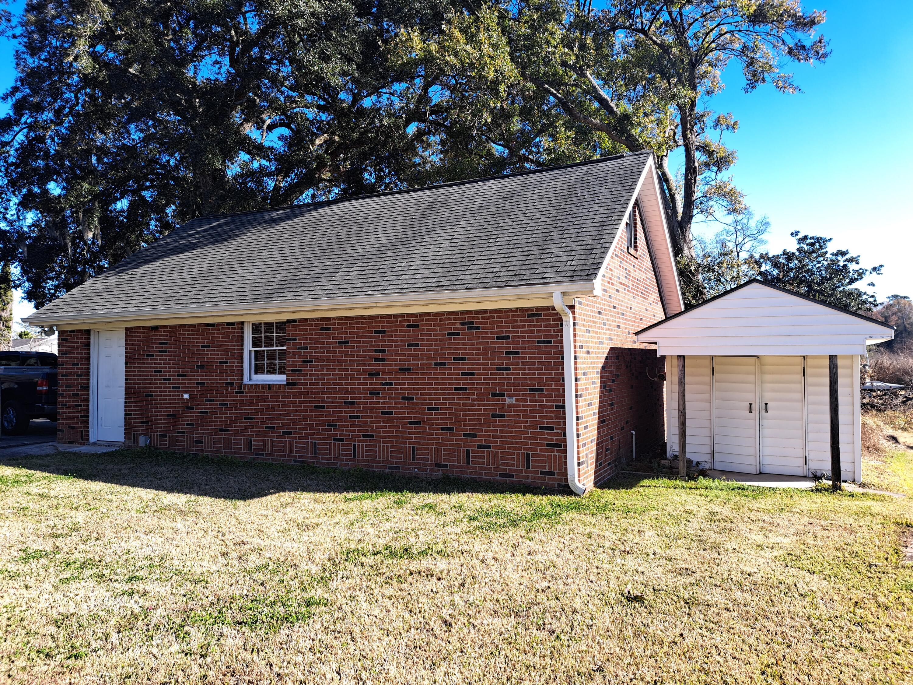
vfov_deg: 56.8
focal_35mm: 24
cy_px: 342
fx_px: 633
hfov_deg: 71.6
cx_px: 456
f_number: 1.8
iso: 50
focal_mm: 5.23
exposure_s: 1/238
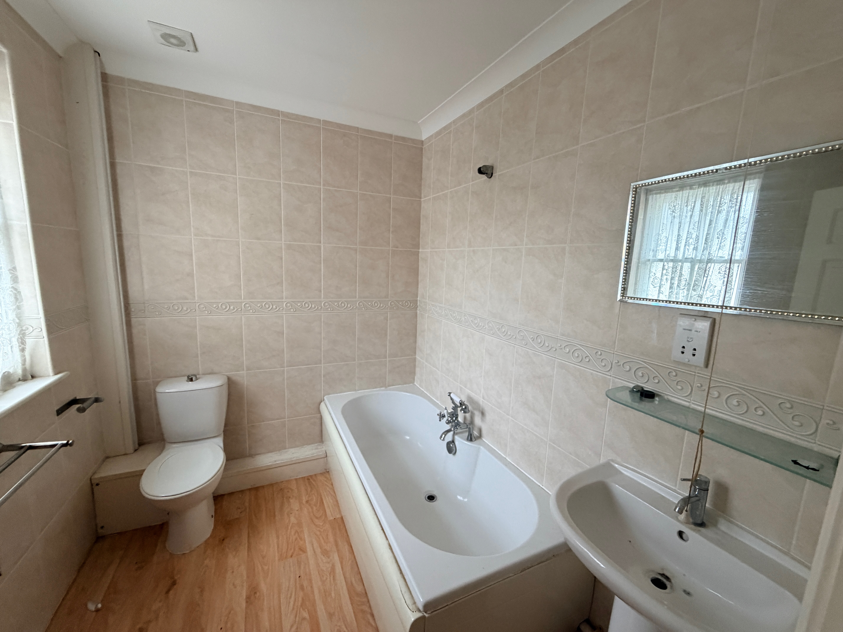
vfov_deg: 85.7
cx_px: 422
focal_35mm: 14
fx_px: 341
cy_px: 316
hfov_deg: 102.1
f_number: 2.2
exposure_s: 1/60
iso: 400
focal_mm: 2.22
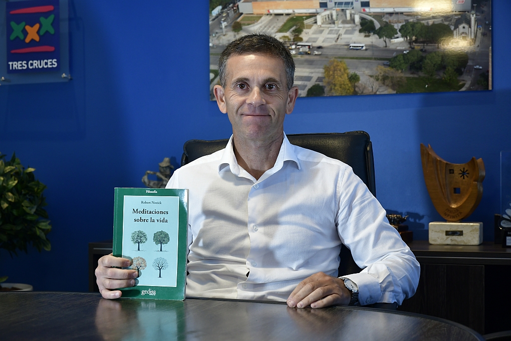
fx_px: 852
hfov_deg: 33.4
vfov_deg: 22.6
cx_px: 256
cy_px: 170
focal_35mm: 60
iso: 800
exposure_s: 1/125
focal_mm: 40
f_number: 4.5
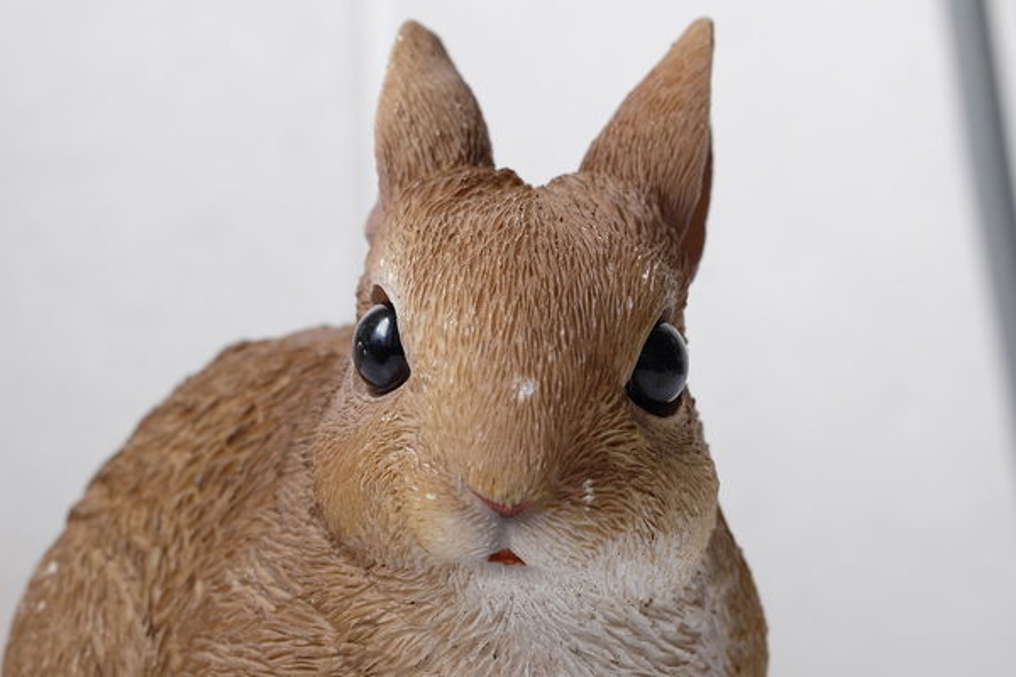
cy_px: 338
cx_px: 508
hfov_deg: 15.2
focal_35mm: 135
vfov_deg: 10.2
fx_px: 3810
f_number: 11
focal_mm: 90
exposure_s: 1
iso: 200
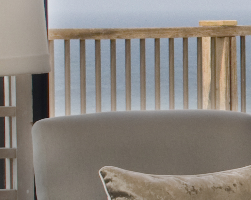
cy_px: 61
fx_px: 2605
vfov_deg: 4.4
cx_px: 730
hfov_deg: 5.2
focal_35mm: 351
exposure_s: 1/13
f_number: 8
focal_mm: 31
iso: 400
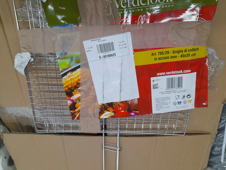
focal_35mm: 25
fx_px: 163
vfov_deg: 54.9
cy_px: 85
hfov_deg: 69.4
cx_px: 113
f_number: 2
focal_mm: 4.6
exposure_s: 1/50
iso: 160
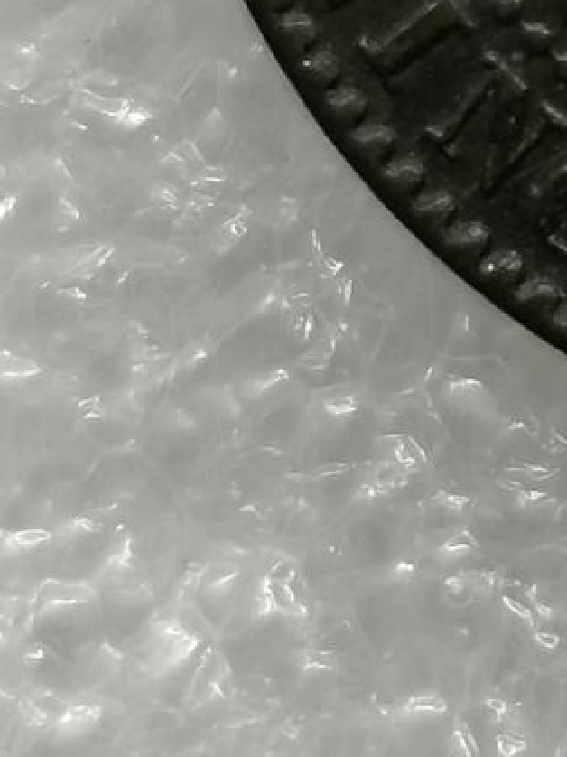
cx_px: 1092
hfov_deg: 5.1
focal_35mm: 288
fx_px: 6293
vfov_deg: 6.7
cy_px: -537
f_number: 1.6
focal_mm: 5.56
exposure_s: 1/100
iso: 64
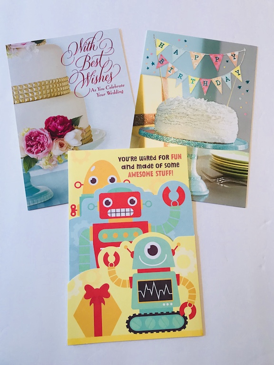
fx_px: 296
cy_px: 182
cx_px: 137
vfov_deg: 63.4
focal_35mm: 28
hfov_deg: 49.7
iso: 25
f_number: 1.8
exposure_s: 1/30
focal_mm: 3.99
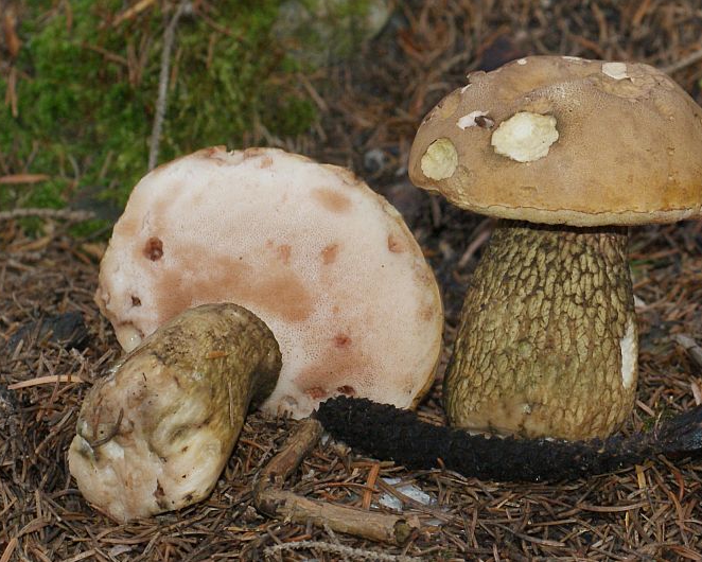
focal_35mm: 85
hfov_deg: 22.5
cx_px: 413
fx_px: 1767
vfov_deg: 18.1
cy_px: 282
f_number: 5.6
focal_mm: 50
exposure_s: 1/80
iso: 400
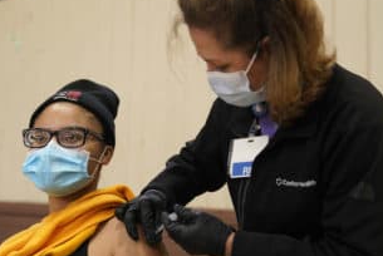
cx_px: 186
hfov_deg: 36.2
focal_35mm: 55
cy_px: 109
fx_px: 586
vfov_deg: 24.6
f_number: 2.8
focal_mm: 42
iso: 1600
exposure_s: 1/640
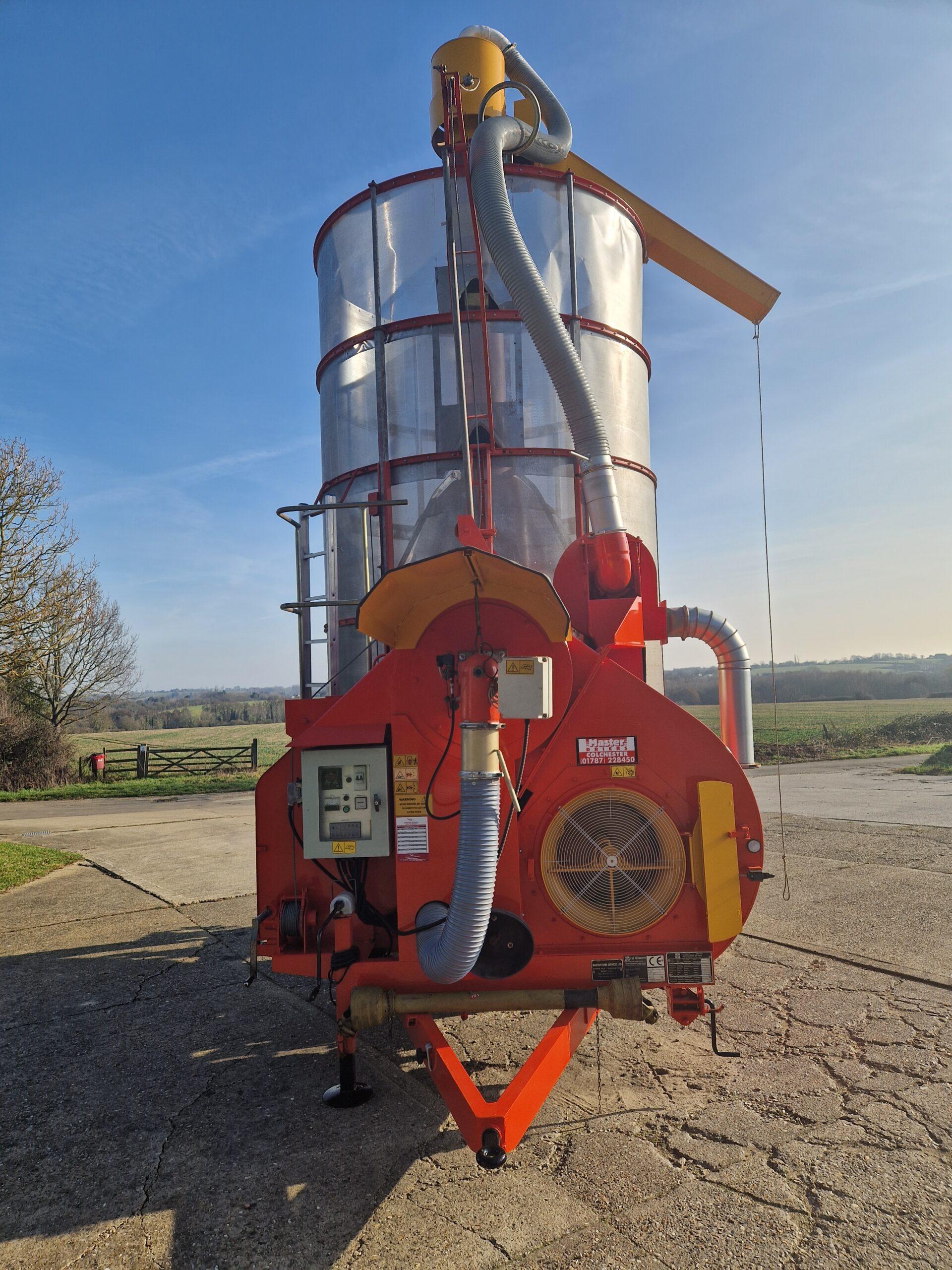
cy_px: 635
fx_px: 843
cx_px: 476
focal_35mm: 23
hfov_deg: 58.9
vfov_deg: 73.9
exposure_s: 1/1608
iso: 50
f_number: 1.8
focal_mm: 5.4
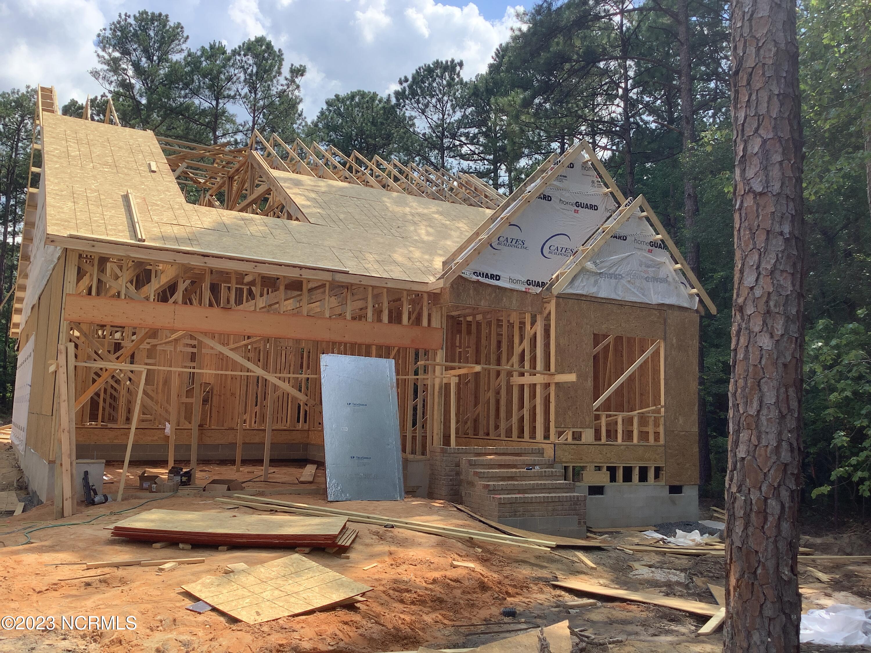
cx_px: 436
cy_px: 326
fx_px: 780
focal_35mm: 31
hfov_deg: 58.4
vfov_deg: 45.4
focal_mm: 3.3
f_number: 2.4
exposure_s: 1/599
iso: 25
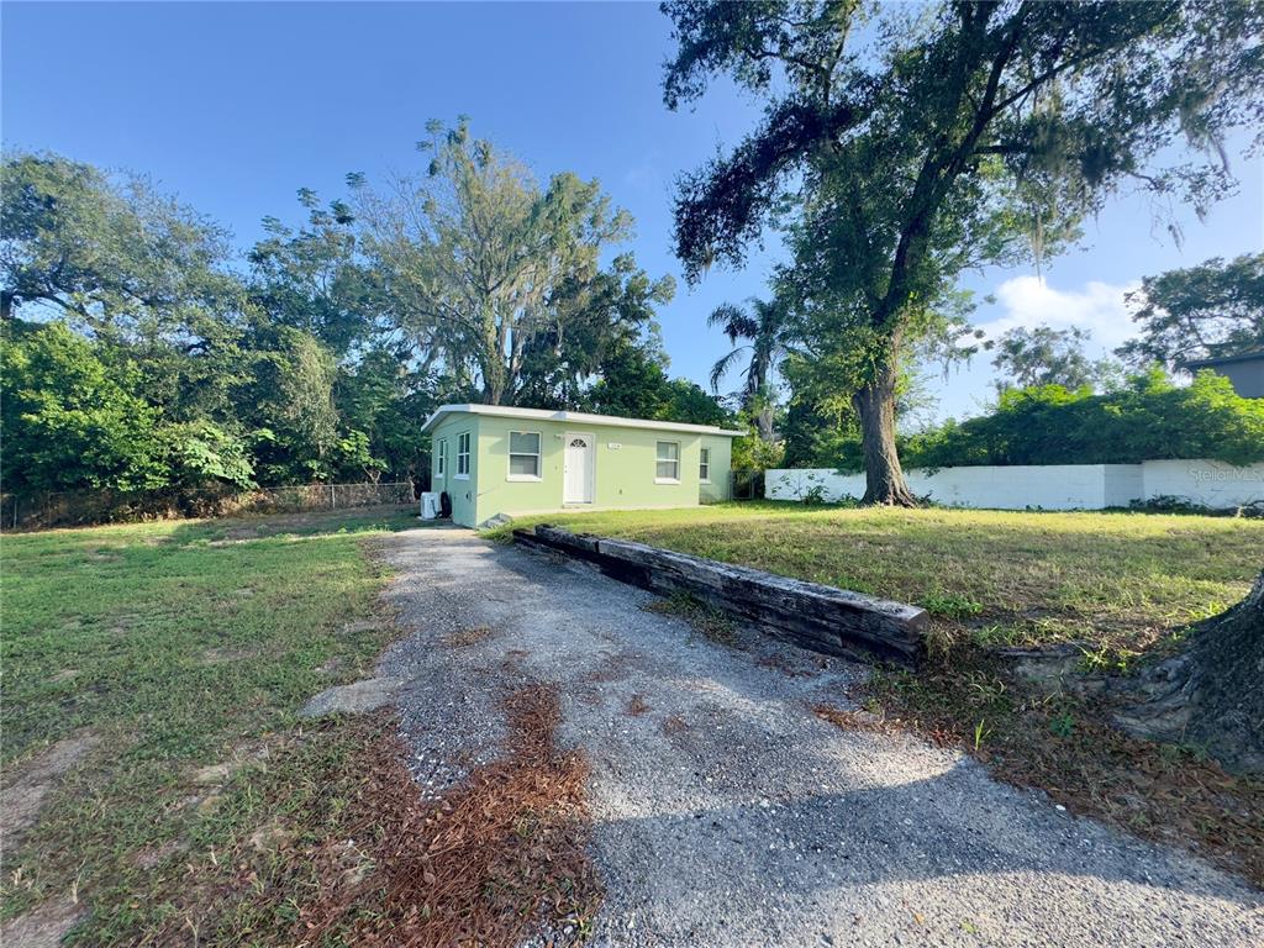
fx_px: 511
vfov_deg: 85.7
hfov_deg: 102.1
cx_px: 632
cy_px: 474
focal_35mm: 14
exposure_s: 1/366
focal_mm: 2.22
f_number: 2.2
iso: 40
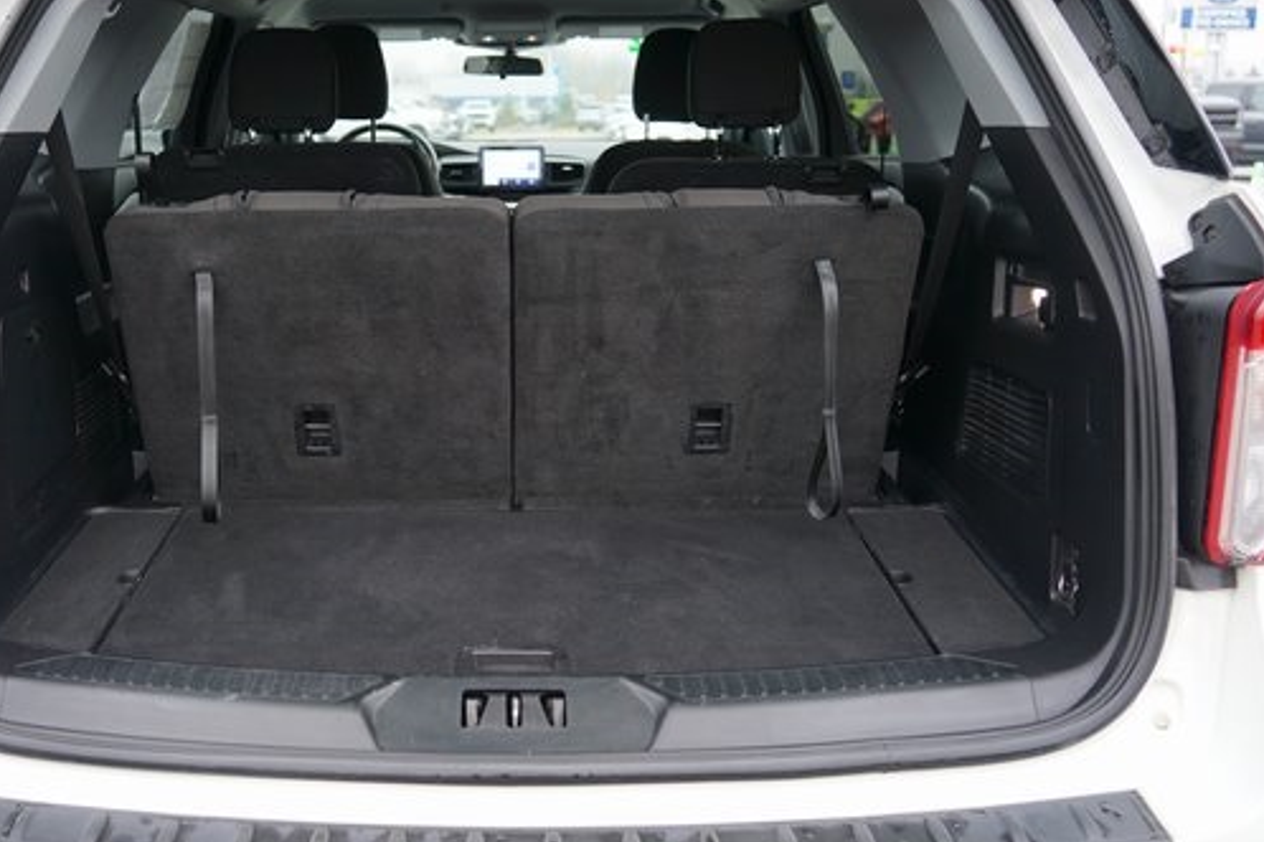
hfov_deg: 52.6
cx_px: 477
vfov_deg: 36.7
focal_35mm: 36
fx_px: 1264
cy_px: 331
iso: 200
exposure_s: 1/60
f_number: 4
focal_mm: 28
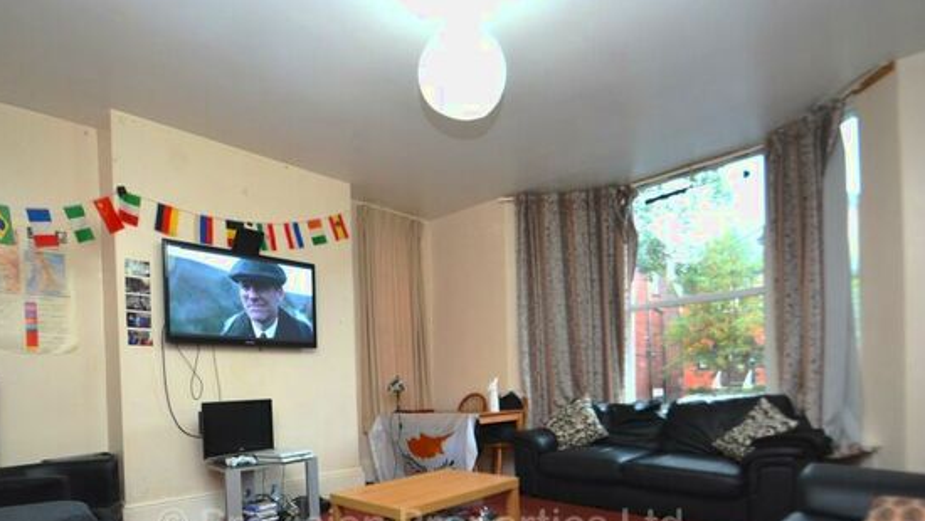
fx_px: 491
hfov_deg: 86.6
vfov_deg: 53.5
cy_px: 388
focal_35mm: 20
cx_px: 444
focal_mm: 10
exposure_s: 1/60
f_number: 4
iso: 800
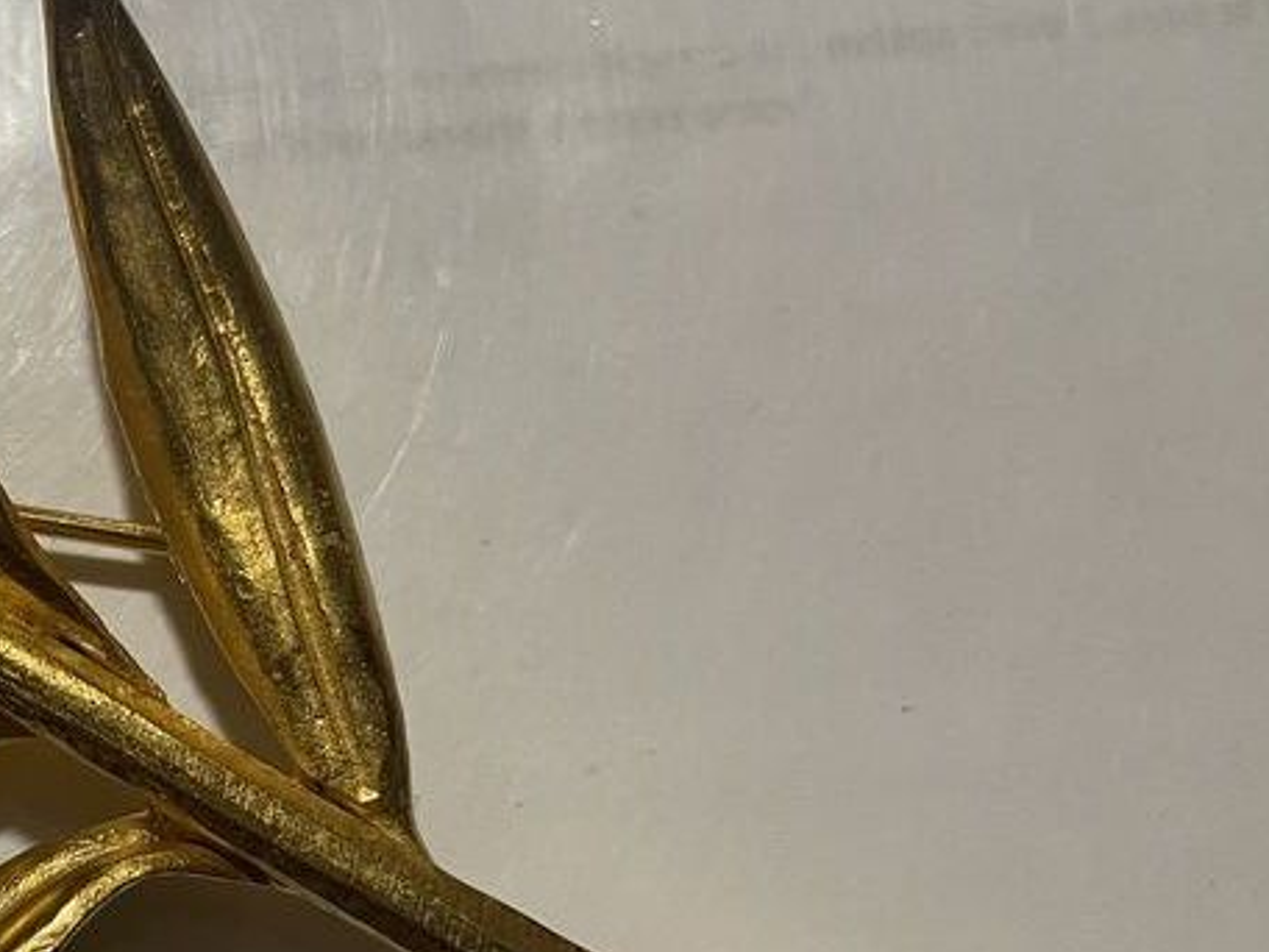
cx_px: 111
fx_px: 2090
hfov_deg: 32.0
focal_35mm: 57
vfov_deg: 25.5
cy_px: 626
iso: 125
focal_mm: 4.2
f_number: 1.6
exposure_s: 1/50
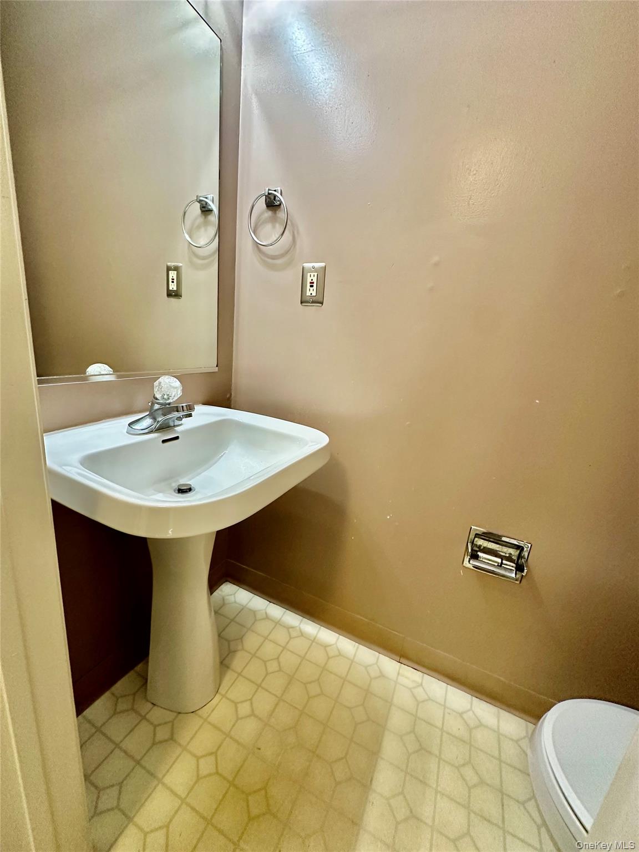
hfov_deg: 85.7
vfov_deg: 102.1
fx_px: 345
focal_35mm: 14
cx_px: 320
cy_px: 426
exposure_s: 1/60
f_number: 2.2
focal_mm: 2.22
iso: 320
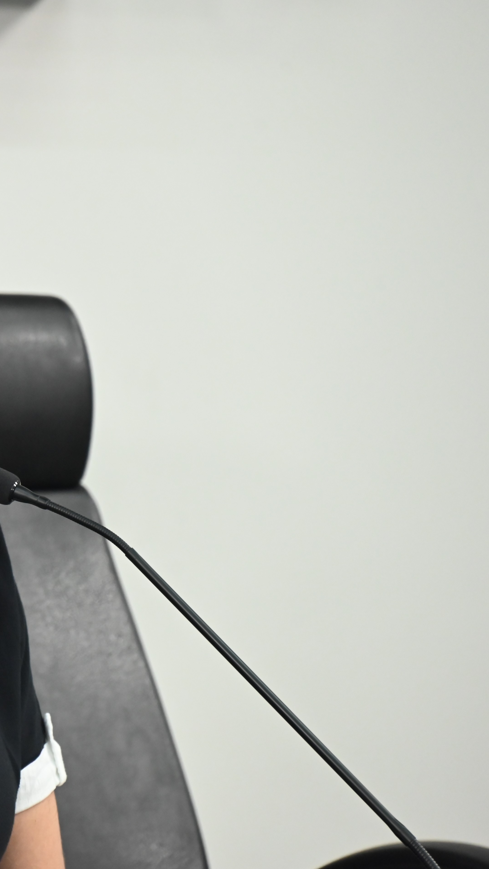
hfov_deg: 3.8
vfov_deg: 6.7
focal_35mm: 323
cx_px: -160
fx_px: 7446
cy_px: 436
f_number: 6.3
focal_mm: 200
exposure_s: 1/200
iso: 3200
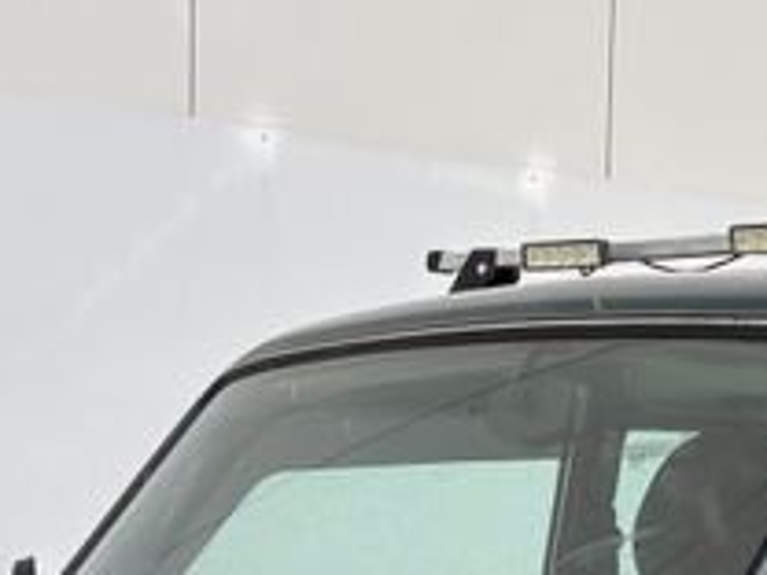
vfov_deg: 10.8
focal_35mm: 128
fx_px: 2836
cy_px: 1076
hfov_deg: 15.4
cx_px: 527
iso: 80
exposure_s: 1/122
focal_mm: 5.96
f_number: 1.6
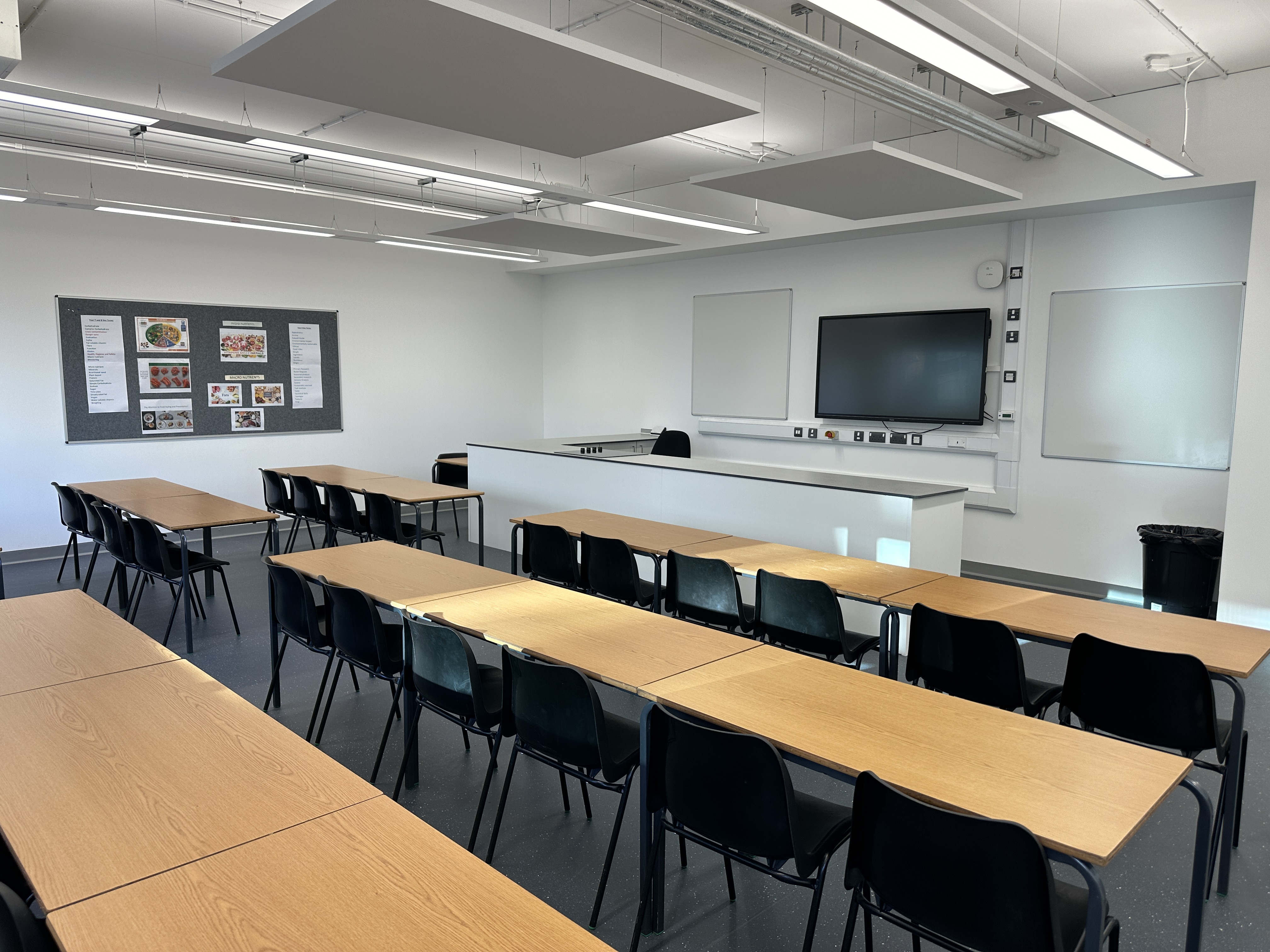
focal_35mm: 24
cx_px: 635
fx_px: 881
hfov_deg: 71.6
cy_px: 476
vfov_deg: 56.8
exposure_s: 1/100
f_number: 1.78
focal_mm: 6.86
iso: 80
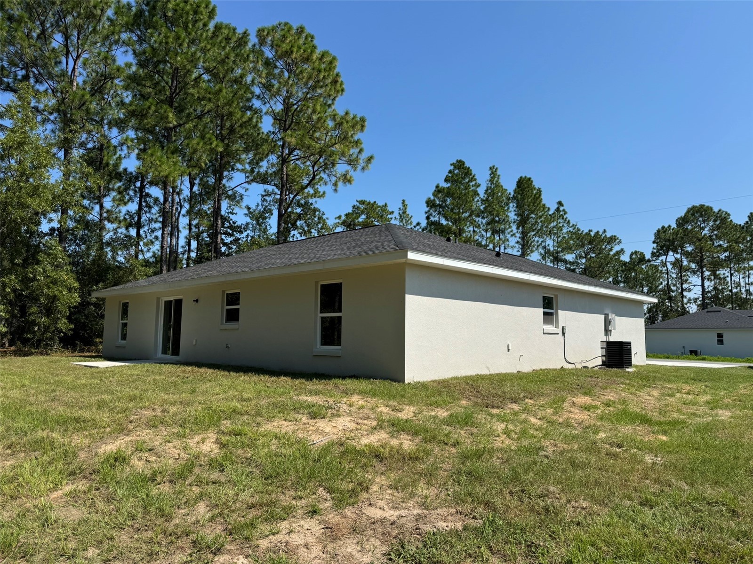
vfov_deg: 56.8
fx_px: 522
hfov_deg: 71.6
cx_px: 376
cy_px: 282
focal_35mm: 24
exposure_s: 1/4950
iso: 80
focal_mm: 6.76
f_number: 1.78
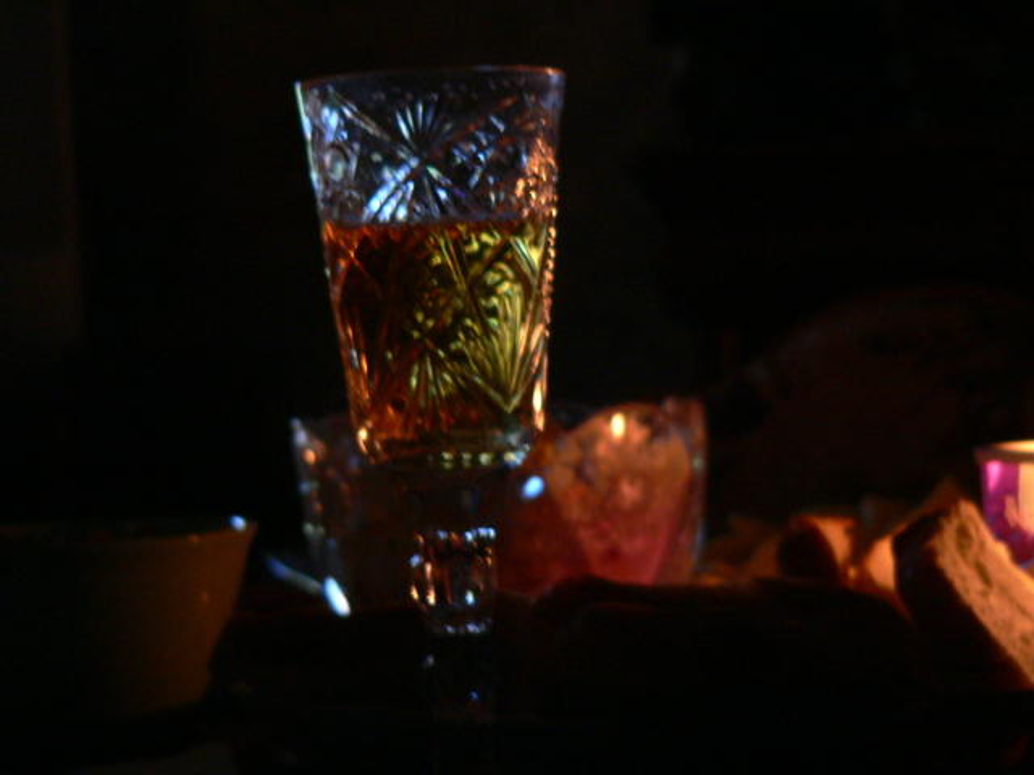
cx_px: 517
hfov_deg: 18.4
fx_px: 3196
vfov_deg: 13.8
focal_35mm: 107
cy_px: 388
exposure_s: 1/4
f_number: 2.8
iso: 200
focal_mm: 17.9
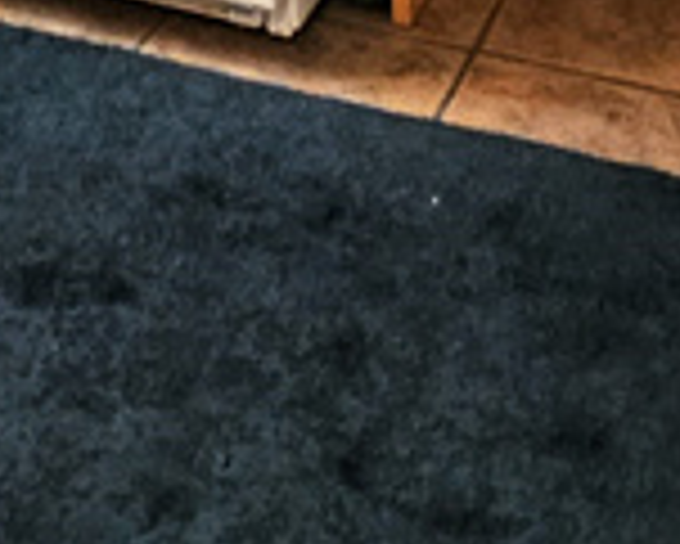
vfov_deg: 12.3
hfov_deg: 21.3
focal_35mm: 86
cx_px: -32
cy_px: -917
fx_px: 1732
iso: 200
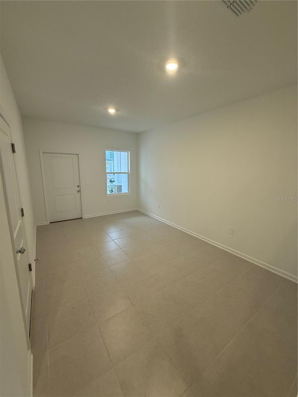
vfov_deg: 102.1
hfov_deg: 85.7
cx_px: 149
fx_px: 161
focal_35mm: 14
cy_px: 198
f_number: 2.2
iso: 250
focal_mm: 2.22
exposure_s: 1/120
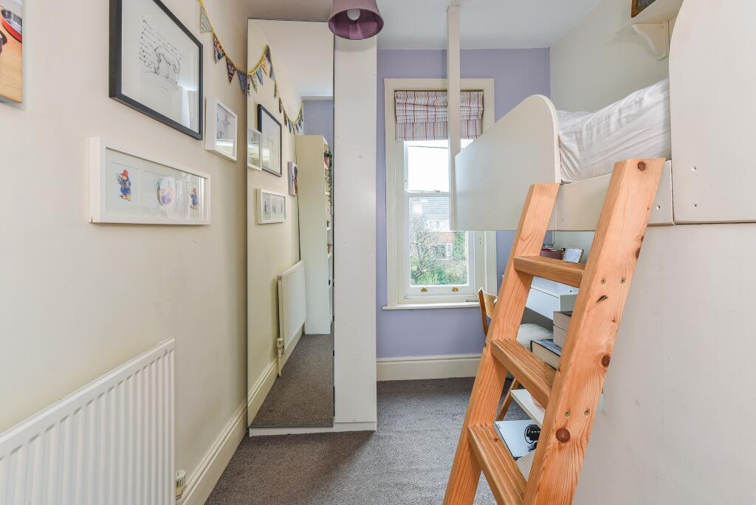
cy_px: 252
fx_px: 294
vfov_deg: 81.3
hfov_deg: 104.2
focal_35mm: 14
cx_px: 378
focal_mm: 14
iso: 640
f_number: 9
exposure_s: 1/50
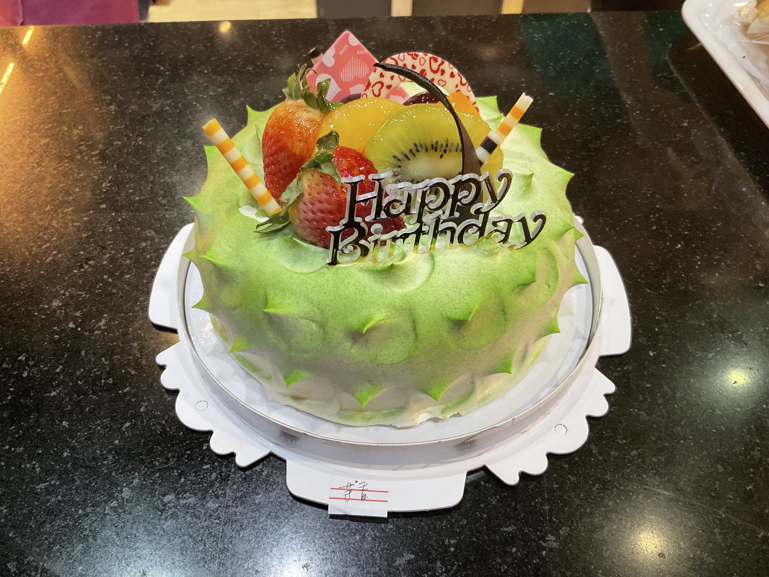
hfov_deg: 61.7
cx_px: 384
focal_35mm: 29
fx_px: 644
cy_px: 288
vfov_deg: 48.2
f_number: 1.8
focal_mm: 3
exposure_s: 1/60
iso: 100
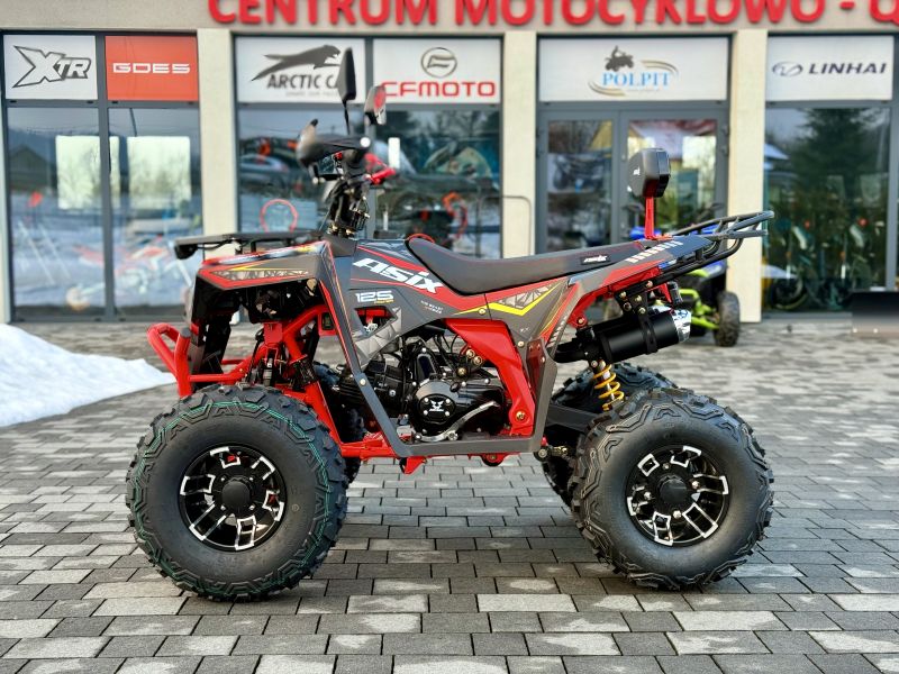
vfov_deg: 30.3
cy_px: 337
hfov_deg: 39.7
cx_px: 450
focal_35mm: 48
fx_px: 1247
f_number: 1.78
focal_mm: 6.76
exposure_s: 1/122
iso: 80
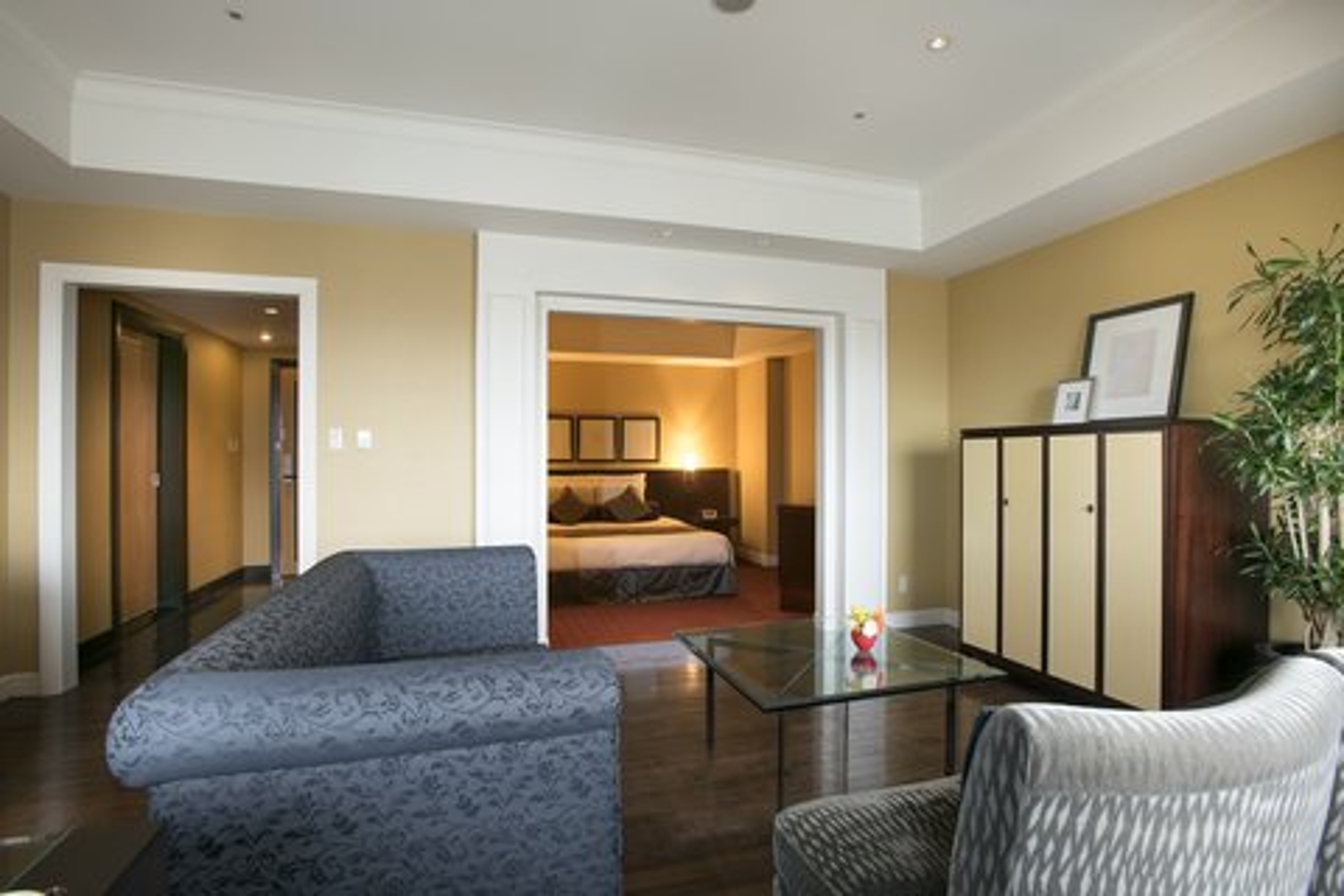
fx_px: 635
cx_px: 672
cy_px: 448
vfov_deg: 70.4
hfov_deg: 93.3
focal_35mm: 17
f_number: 8
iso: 200
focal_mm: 17
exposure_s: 1/4
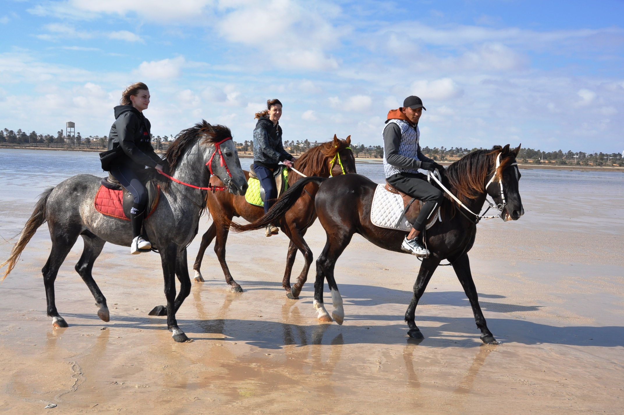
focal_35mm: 36
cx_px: 312
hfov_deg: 53.2
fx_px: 623
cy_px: 208
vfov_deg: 36.8
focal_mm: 24
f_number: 10
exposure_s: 1/400
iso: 200
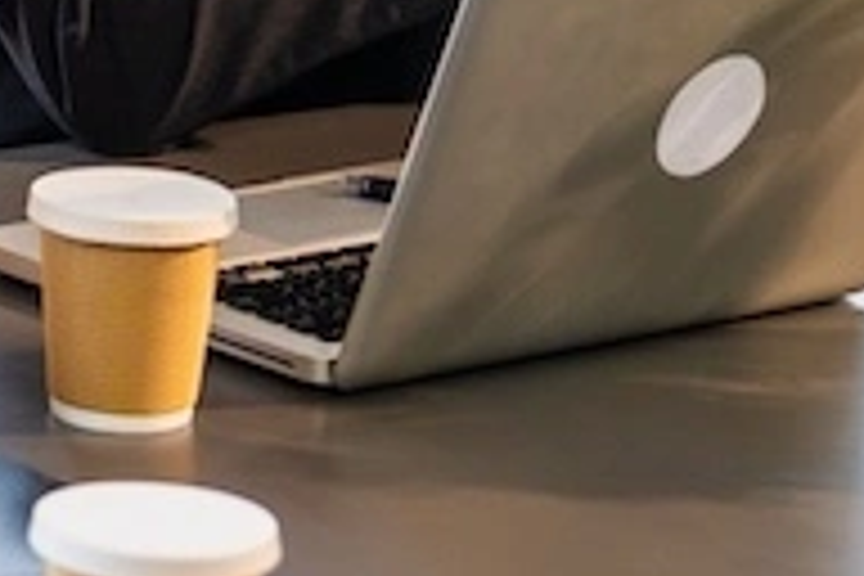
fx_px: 7703
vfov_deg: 4.2
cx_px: -189
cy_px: -558
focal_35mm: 321
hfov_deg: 6.4
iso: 320
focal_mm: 44
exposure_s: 1/320
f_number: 2.8
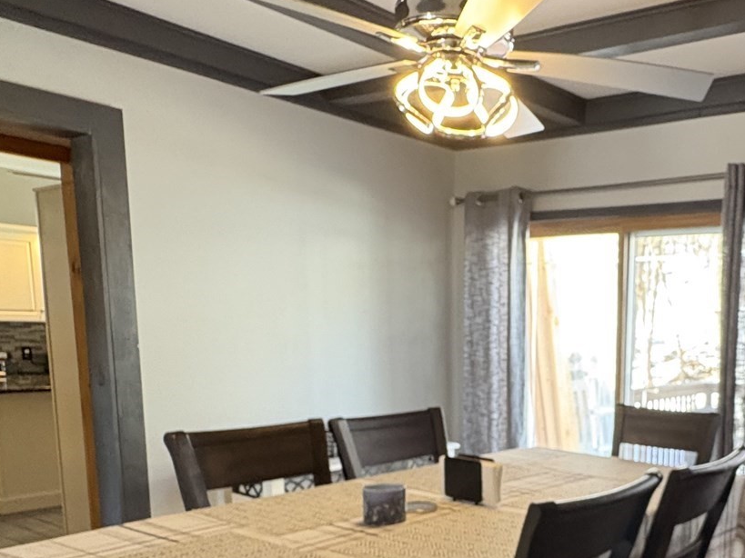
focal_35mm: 35
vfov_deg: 39.1
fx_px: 753
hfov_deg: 49.3
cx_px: 605
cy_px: 445
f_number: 2.2
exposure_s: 1/59
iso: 640
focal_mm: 2.22
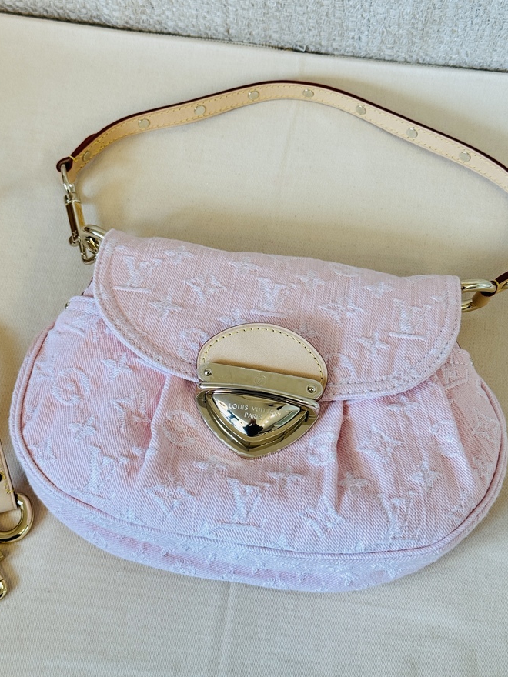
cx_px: 258
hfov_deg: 26.6
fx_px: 1076
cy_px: 312
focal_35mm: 55
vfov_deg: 34.9
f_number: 1.78
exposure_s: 1/100
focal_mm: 6.76
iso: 64
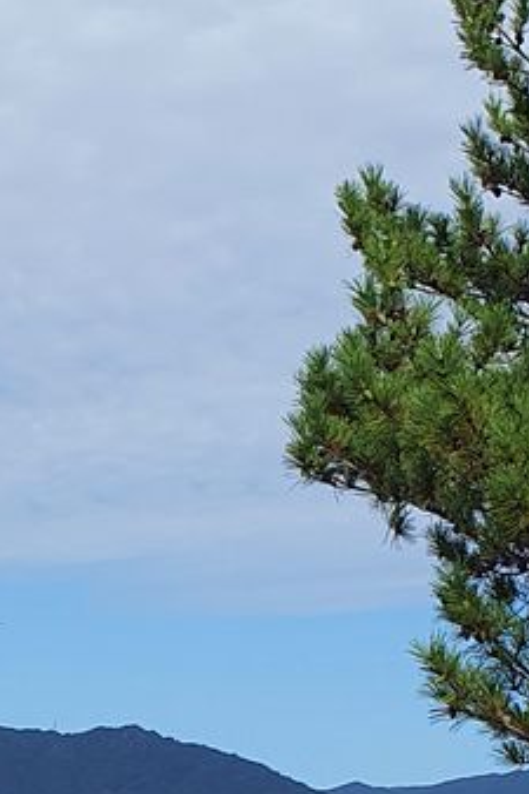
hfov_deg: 10.3
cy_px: 803
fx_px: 2824
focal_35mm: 128
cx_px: -287
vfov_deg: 15.7
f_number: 2.4
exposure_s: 1/1816
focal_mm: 4.32
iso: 50
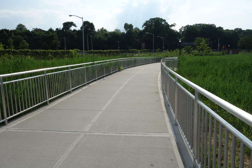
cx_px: 126
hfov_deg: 65.5
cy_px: 84
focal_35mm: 28
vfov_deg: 46.4
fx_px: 196
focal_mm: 10.4
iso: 125
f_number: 5.6
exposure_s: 1/800
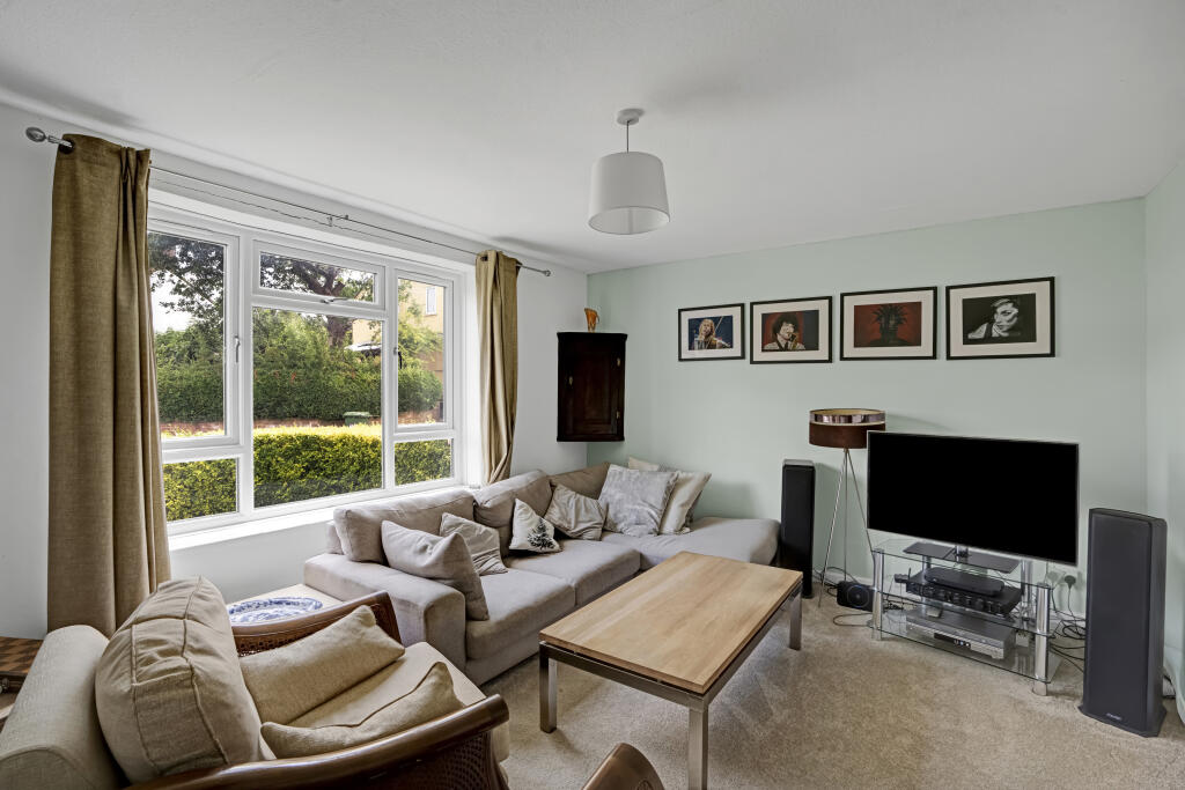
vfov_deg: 73.8
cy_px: 395
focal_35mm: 16
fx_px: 527
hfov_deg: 96.7
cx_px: 592
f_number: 8
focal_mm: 16
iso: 400
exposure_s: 1/25
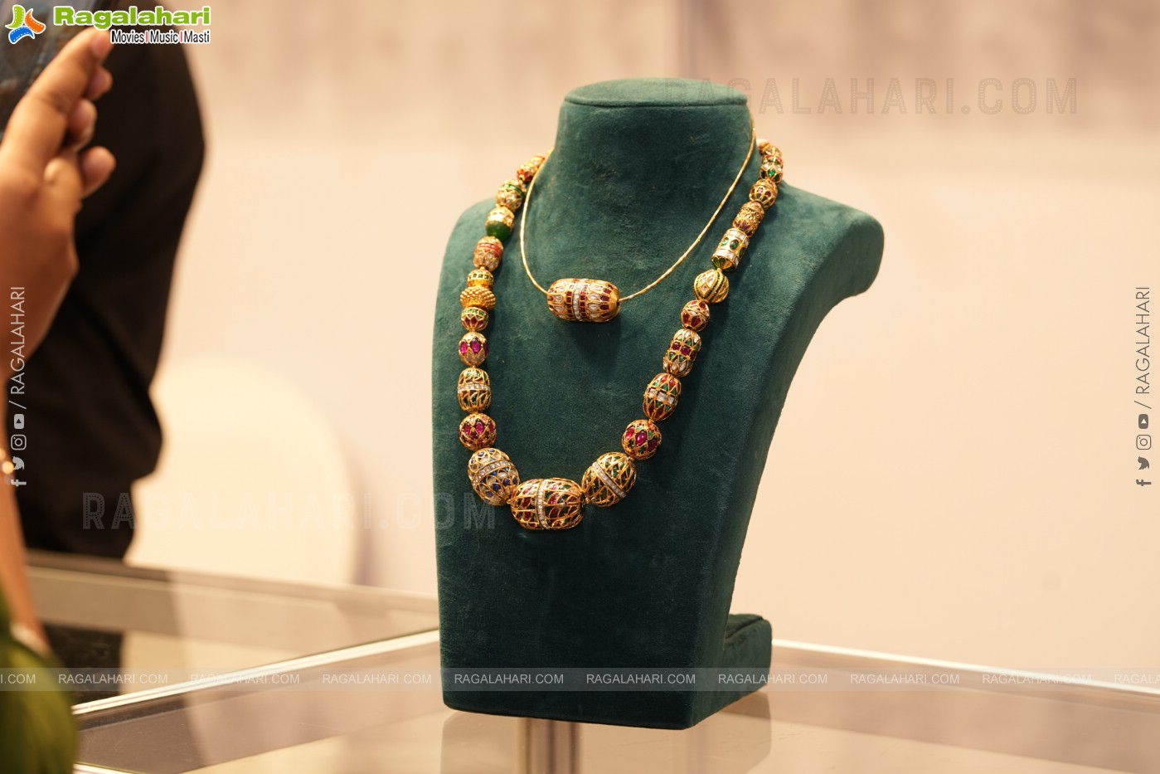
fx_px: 3383
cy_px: 387
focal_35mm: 105
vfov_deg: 13.0
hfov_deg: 19.5
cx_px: 580
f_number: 5
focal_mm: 105
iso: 640
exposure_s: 1/125
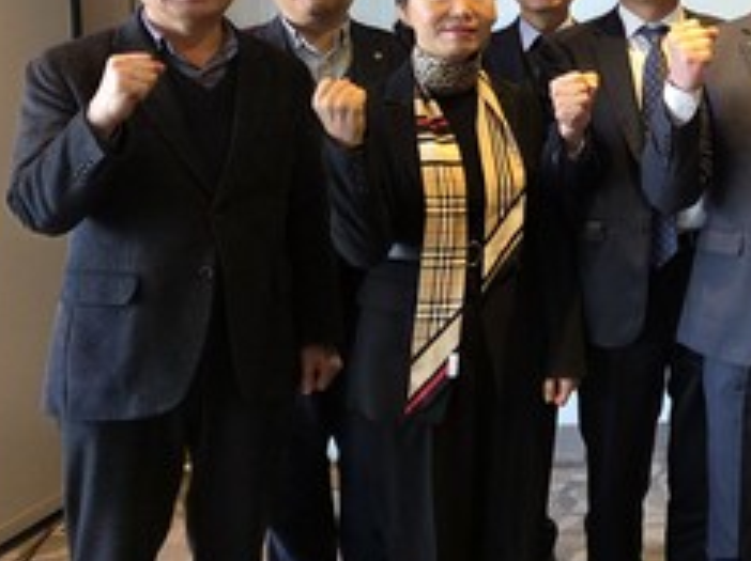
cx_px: 921
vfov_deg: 24.3
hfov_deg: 28.2
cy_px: 90
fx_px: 1279
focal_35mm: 59
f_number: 1.7
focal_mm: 6.3
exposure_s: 1/120
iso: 500
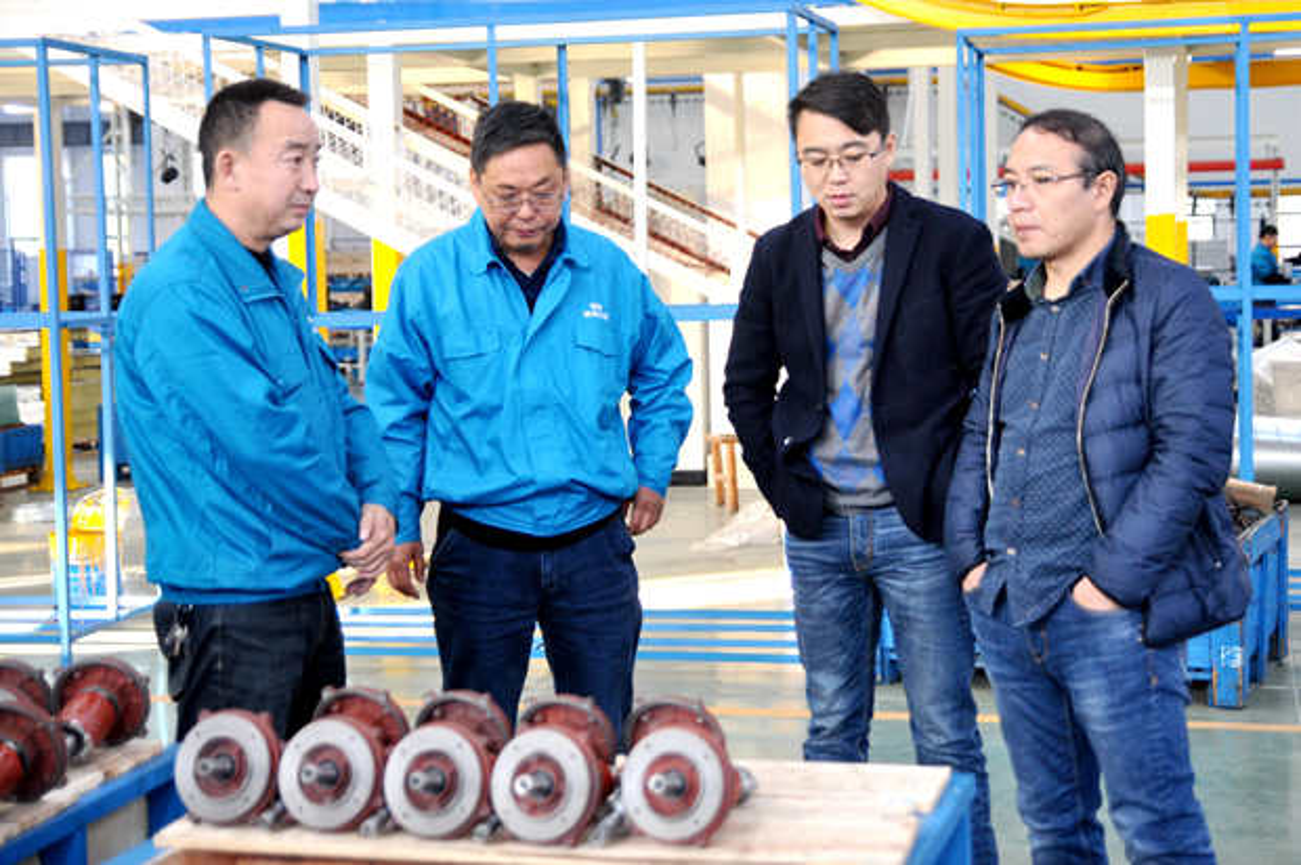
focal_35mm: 48
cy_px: 432
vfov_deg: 28.0
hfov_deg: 41.2
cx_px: 650
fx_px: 1733
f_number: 2.8
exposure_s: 1/30
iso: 500
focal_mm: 32
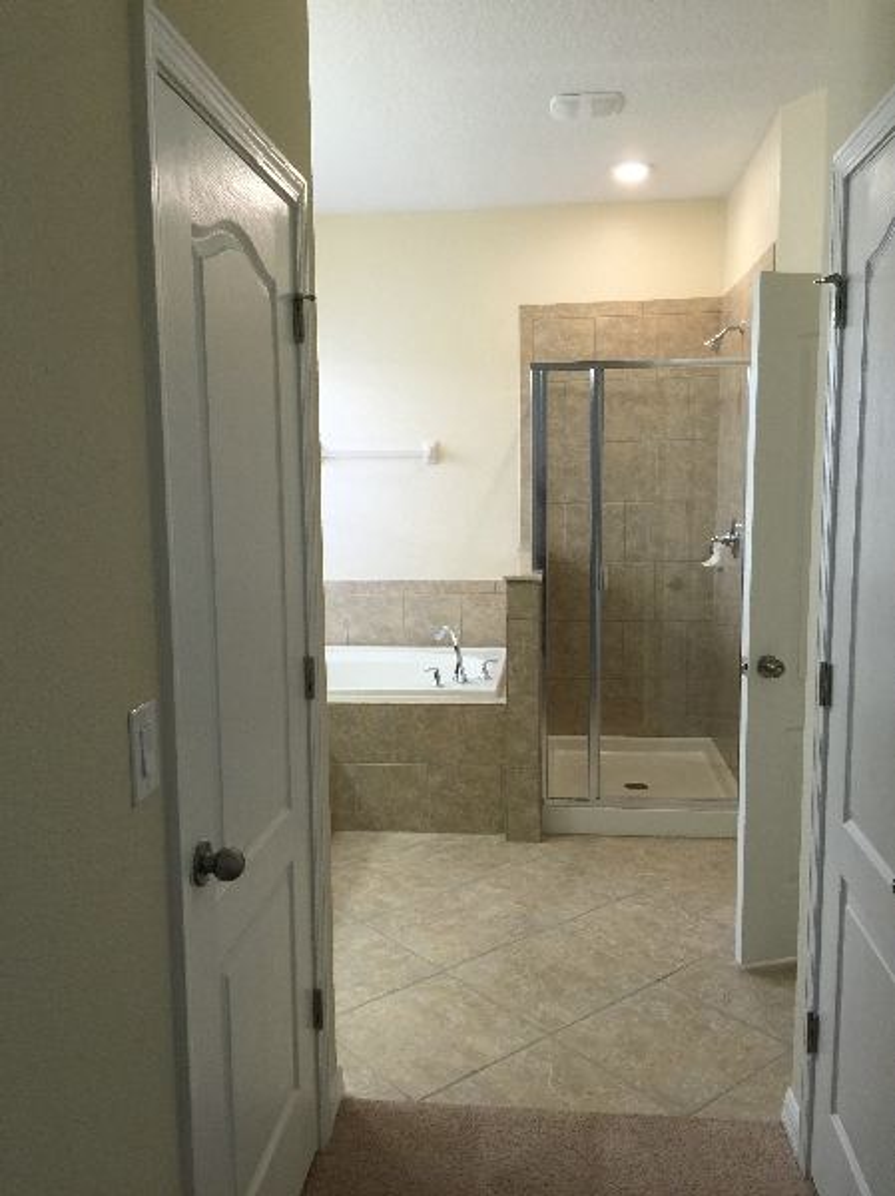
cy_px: 598
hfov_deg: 48.2
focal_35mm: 29
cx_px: 448
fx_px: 1001
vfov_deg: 61.7
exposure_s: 1/30
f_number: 2.2
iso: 40
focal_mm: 4.15
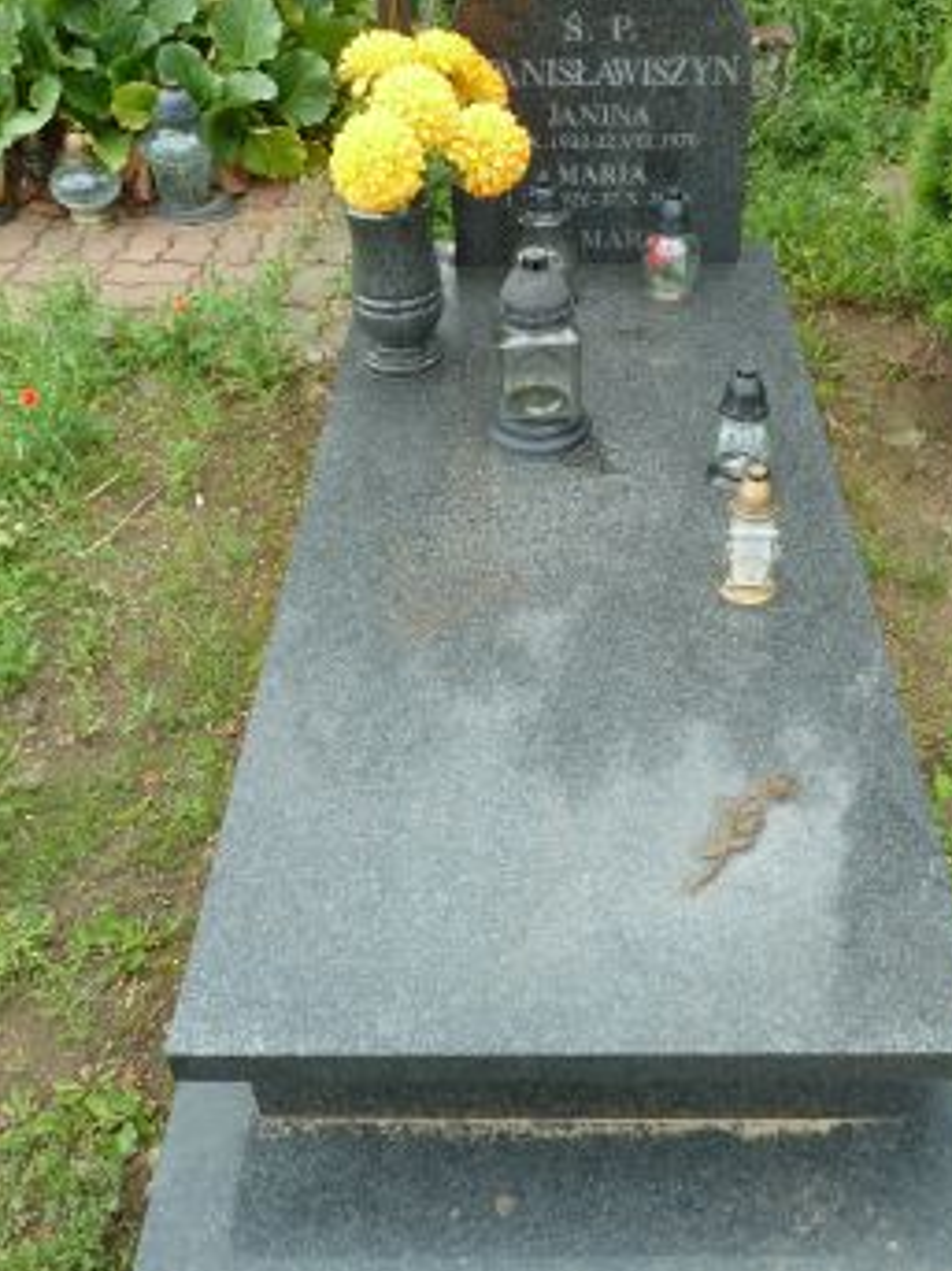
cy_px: 500
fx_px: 1284
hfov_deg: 40.6
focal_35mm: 35
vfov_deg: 52.2
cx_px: 545
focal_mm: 4.1
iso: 80
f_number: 3.3
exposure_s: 1/100
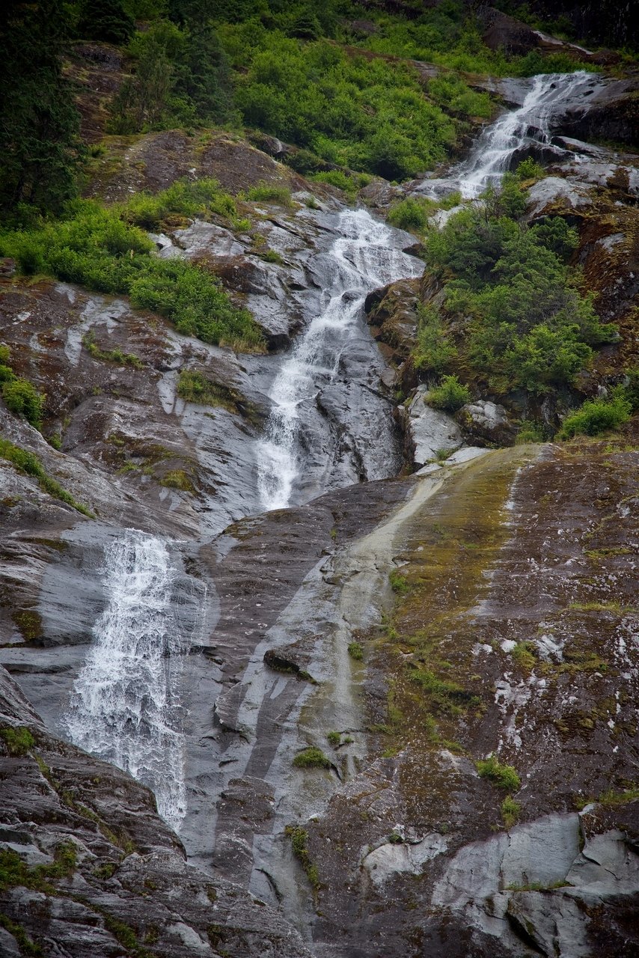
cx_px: 320
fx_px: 3193
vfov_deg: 17.1
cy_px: 479
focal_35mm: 120
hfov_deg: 11.4
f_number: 4
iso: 100
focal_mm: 120
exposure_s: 1/250
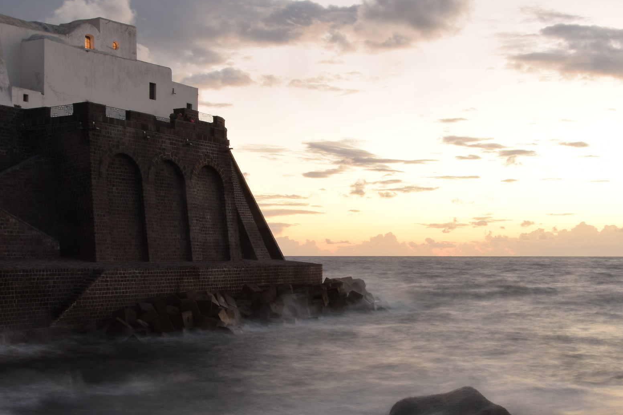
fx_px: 882
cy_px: 255
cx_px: 308
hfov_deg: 38.9
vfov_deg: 26.4
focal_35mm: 51
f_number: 22
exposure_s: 4
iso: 100
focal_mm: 22
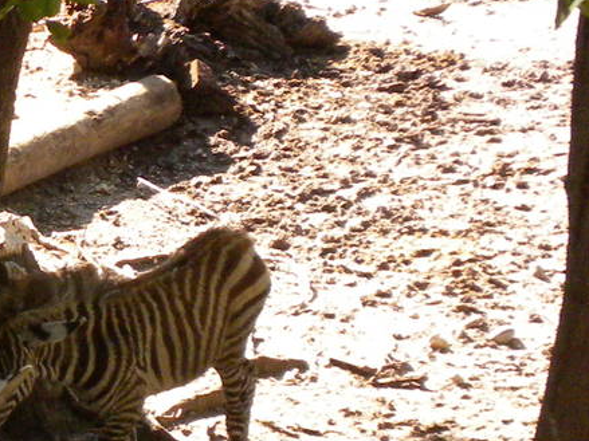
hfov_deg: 13.9
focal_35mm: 135
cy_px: 379
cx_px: -246
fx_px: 2296
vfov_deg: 10.9
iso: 331
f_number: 3.5
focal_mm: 6.6
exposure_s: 1/522
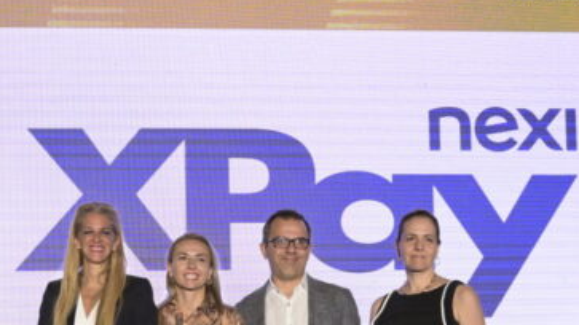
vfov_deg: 14.7
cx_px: 204
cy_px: 377
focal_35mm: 80
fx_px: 1228
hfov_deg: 26.4
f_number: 2.8
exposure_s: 1/400
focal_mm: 24
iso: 2000
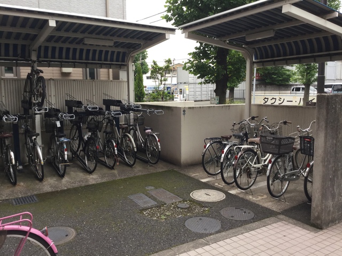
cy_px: 128
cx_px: 171
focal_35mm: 31
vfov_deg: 45.4
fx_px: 306
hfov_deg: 58.4
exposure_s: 1/120
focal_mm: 3.3
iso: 40
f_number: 2.4
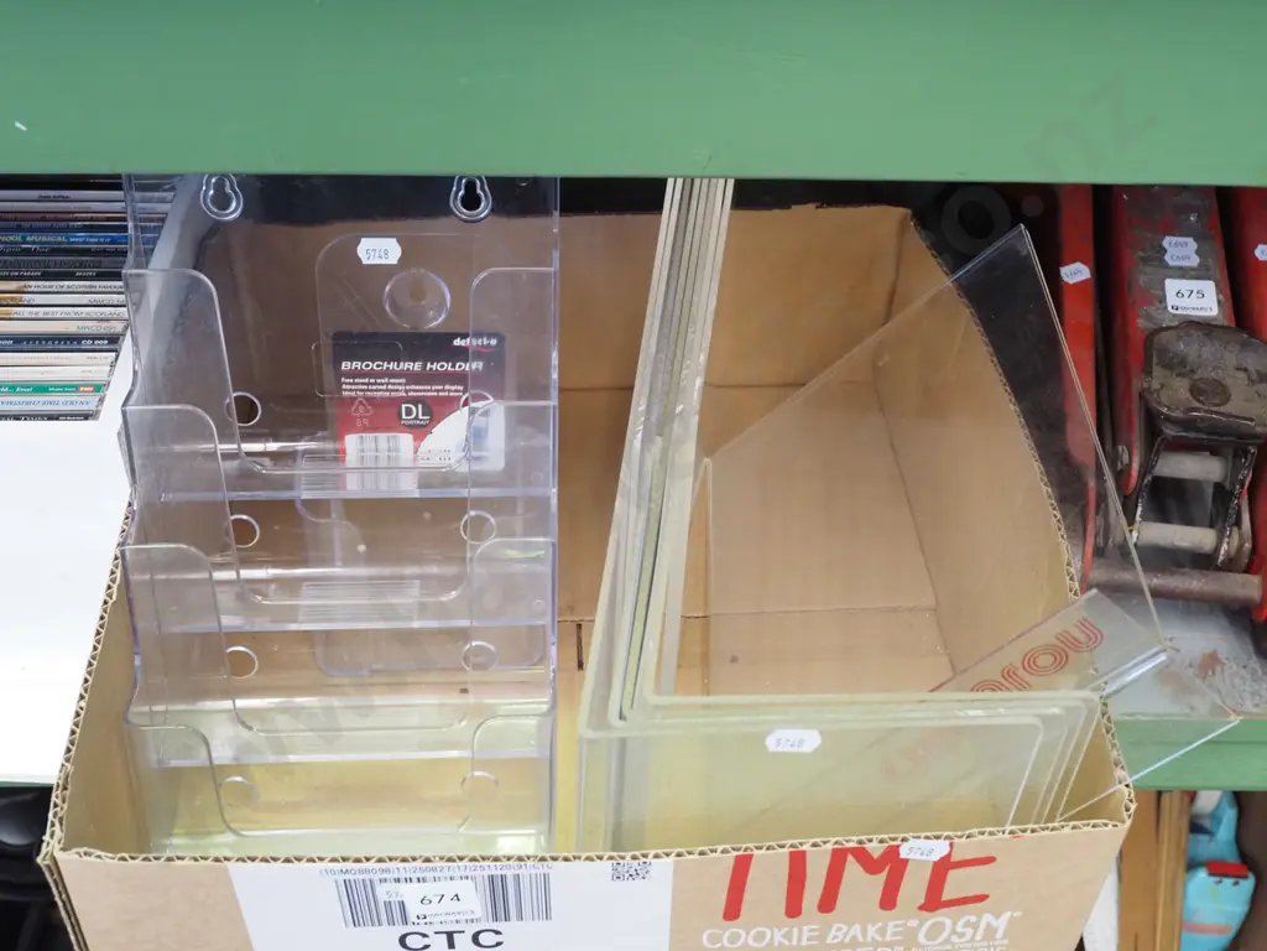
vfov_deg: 34.3
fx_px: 1537
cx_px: 634
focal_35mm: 42
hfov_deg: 44.8
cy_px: 476
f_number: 5.6
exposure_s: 1/50
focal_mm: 21
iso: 2500
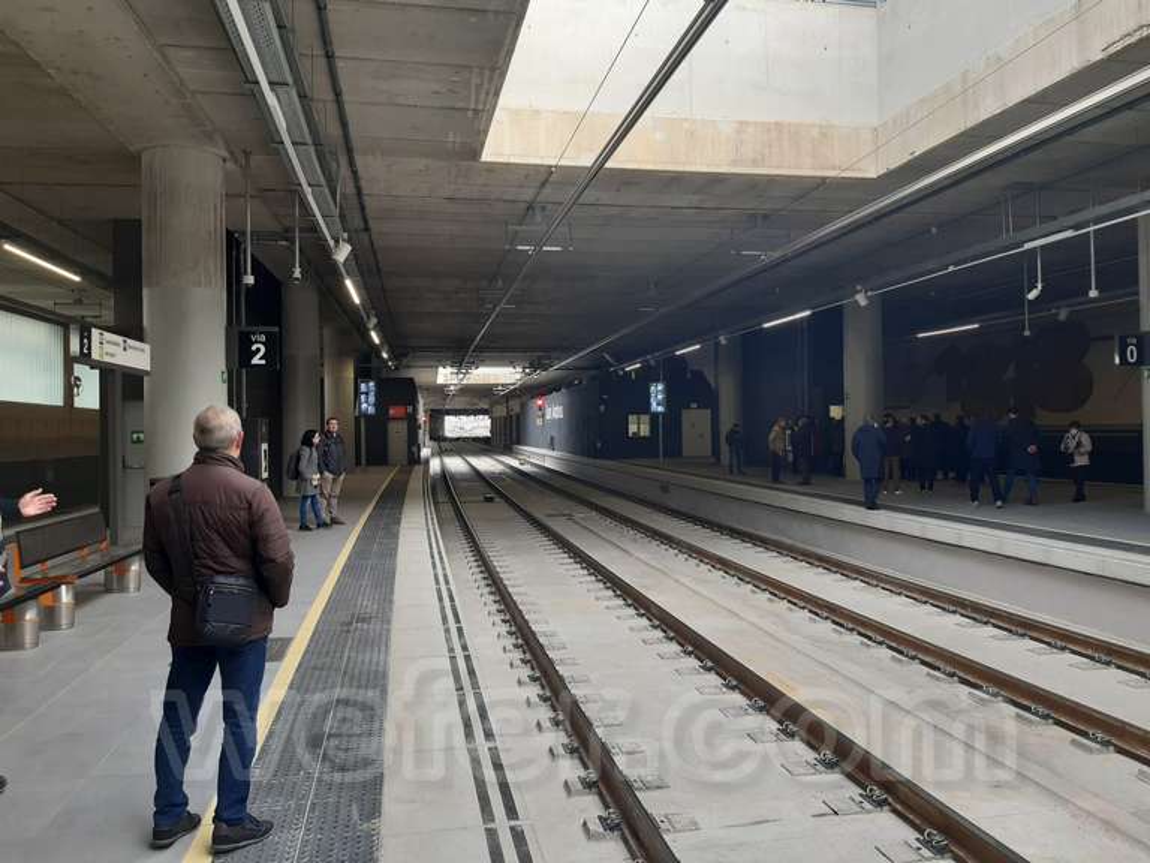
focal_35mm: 26
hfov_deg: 67.3
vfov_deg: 53.1
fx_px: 864
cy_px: 432
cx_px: 575
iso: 40
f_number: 1.7
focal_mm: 3.92
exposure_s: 1/170
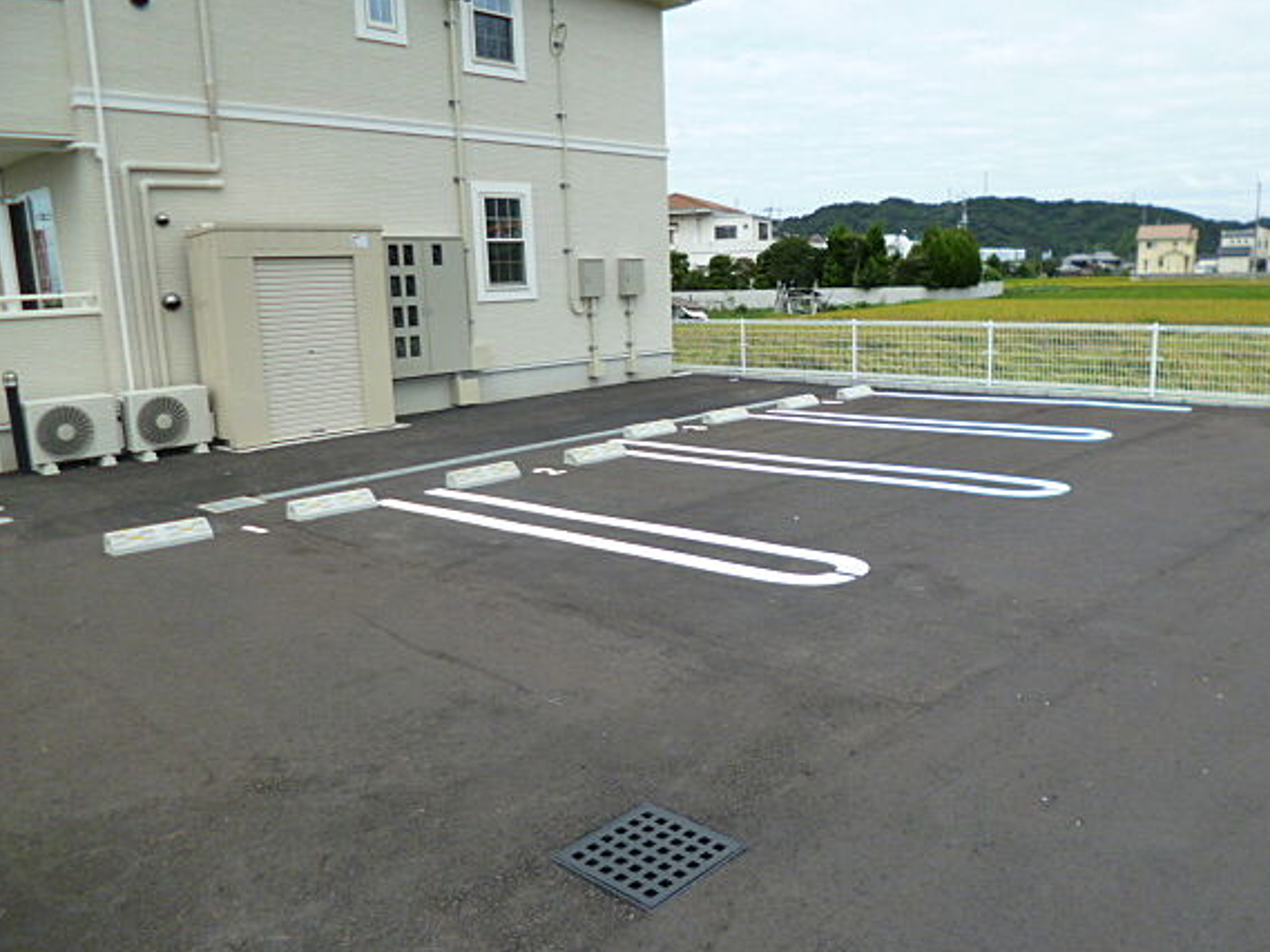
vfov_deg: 51.4
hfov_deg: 65.2
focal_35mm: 27
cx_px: 692
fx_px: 991
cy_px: 475
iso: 160
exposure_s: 1/1000
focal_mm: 4.3
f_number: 2.5
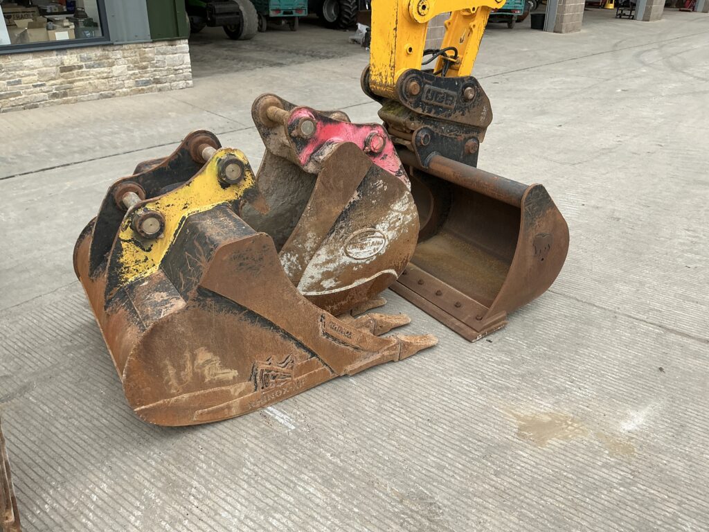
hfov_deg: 63.4
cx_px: 354
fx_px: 573
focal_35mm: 28
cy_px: 266
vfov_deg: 49.7
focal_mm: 3
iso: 25
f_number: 1.8
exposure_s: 1/580
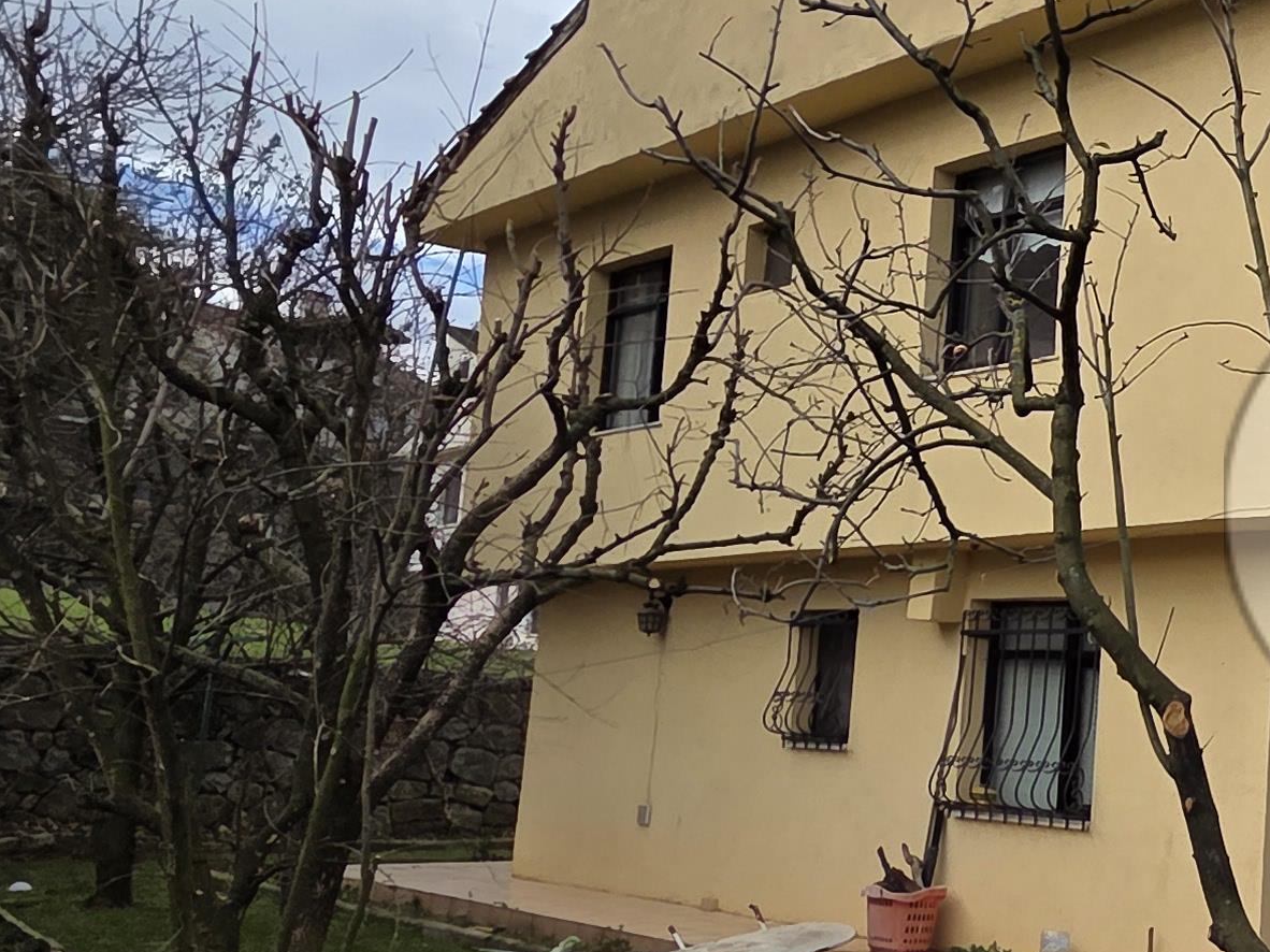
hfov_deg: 34.1
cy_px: 577
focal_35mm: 44
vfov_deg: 32.8
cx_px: 1546
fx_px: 1614
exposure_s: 1/2000
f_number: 2.2
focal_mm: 2.2
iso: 64
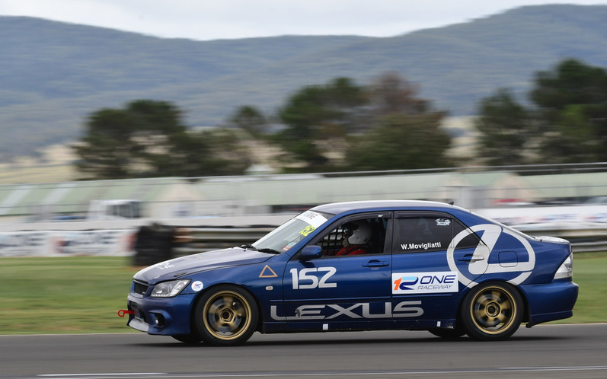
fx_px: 5078
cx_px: 304
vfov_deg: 4.3
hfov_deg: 6.8
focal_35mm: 307
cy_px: 182
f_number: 11
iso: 320
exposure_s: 1/200
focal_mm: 200
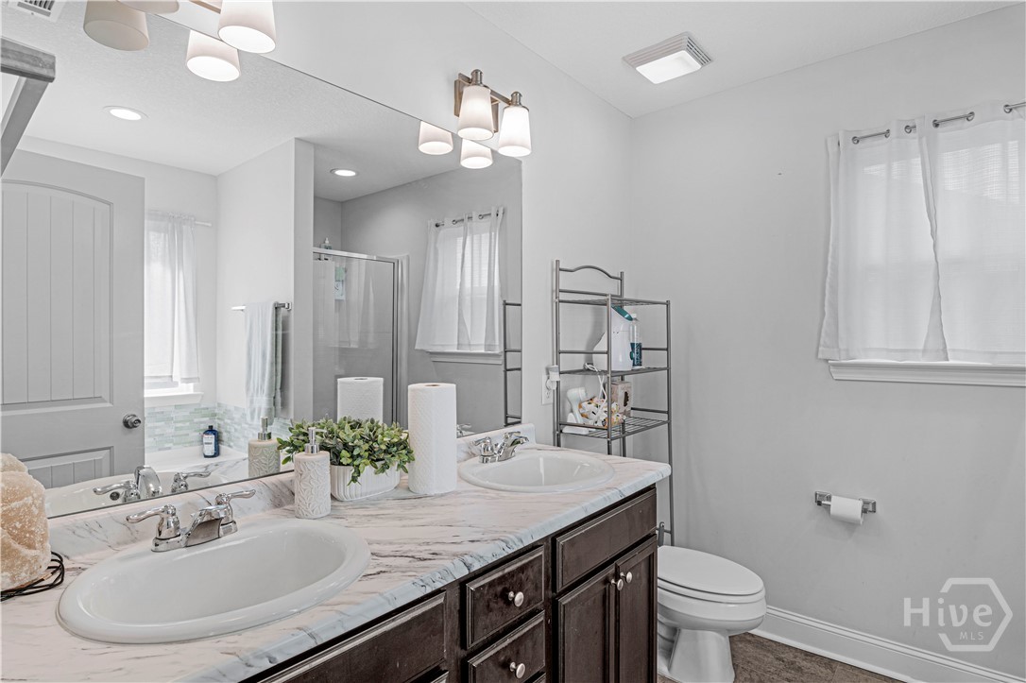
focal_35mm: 16
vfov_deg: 72.0
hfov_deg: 95.0
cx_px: 513
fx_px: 470
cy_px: 342
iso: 100
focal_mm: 11
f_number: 7.1
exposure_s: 1/15
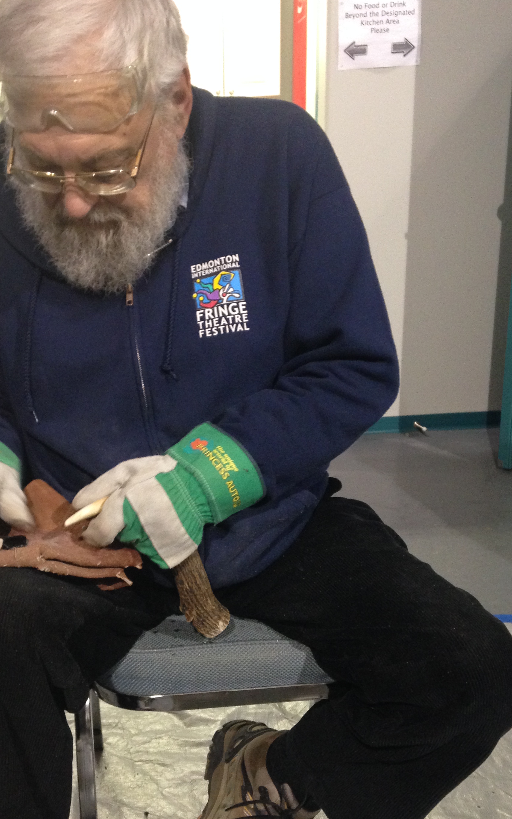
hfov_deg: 30.3
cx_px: 160
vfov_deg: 47.1
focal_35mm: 42
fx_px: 938
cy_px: 451
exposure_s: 1/20
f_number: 2.4
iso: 250
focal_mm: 4.12
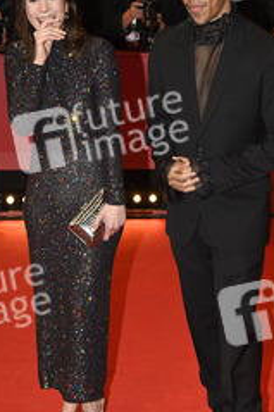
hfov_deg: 17.7
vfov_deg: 26.3
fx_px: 880
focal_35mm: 77
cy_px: 219
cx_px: 150
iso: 800
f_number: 6.3
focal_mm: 31
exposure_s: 1/250
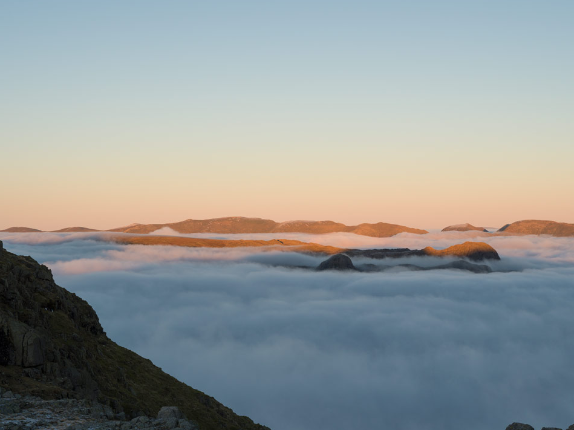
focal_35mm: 59
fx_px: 978
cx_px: 319
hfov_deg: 32.7
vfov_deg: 24.8
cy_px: 239
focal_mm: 45
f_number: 8
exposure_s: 1/90
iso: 100
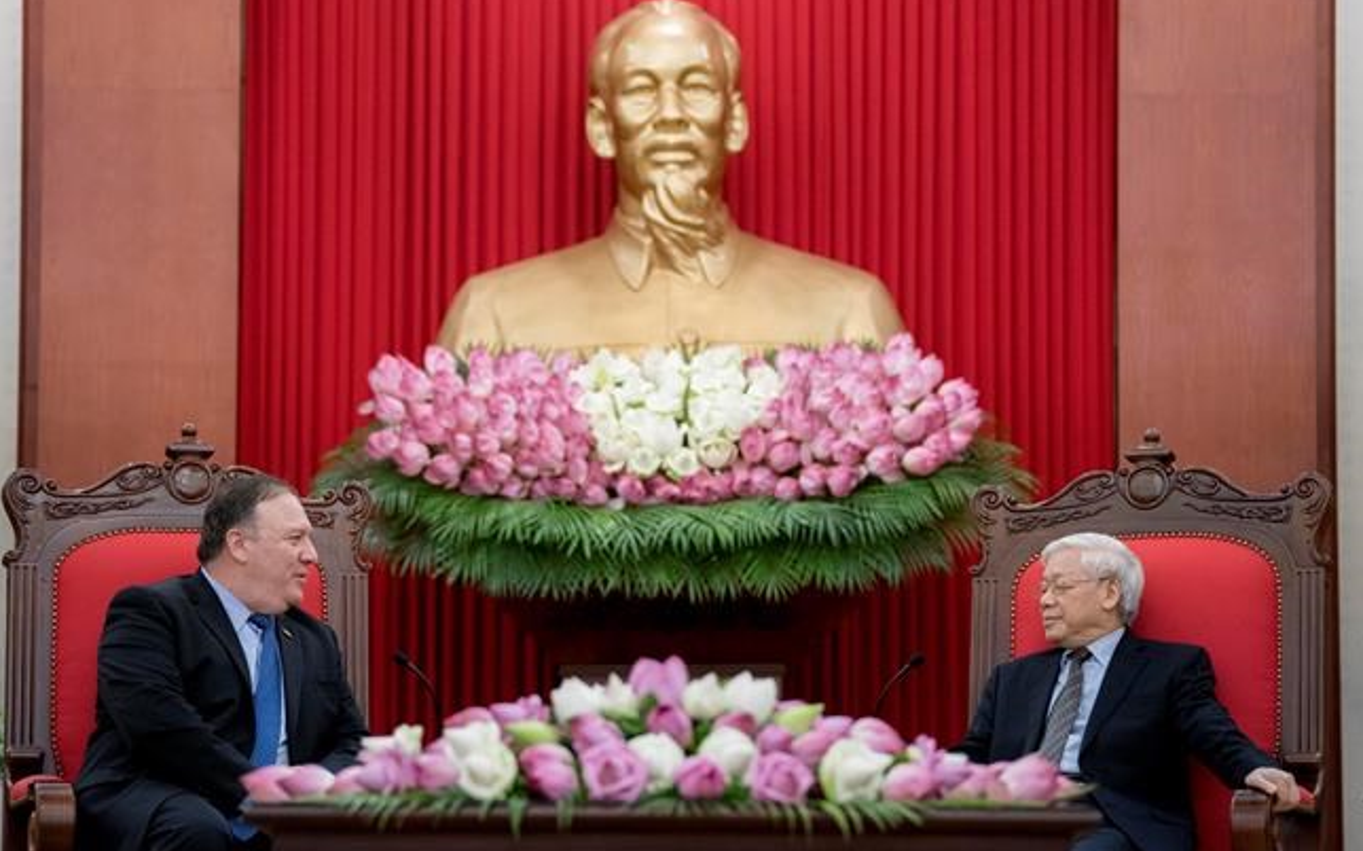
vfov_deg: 9.3
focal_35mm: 141
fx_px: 5236
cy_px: 446
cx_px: 684
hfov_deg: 14.8
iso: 3200
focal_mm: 137
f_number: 2.8
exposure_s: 1/500
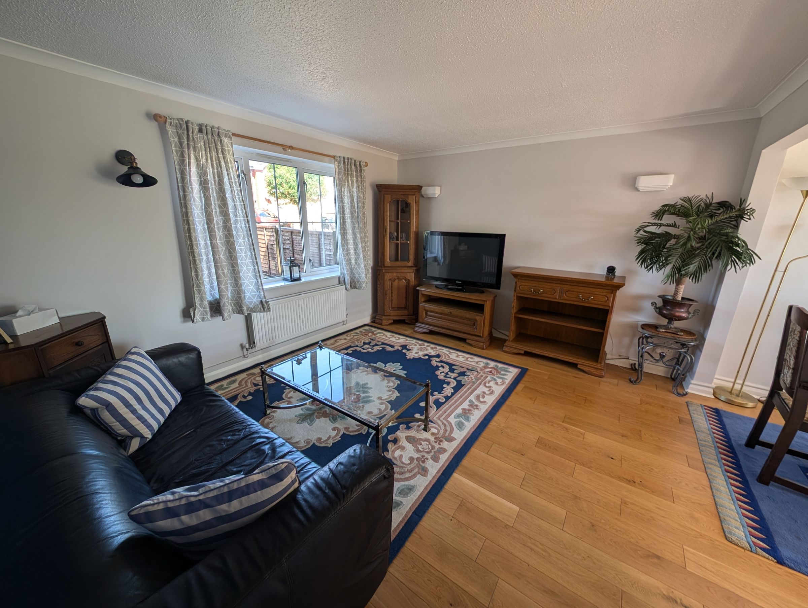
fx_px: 280
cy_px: 304
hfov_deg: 110.5
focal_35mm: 12
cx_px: 404
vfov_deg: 94.6
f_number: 1.95
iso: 48
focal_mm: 2.23
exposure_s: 1/94.1
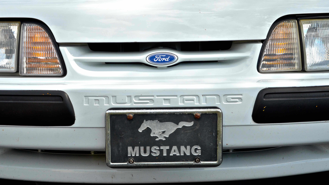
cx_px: 166
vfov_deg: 16.5
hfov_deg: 29.0
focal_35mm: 73
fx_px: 637
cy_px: 85
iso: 400
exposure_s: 1/800
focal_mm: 46
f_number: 8
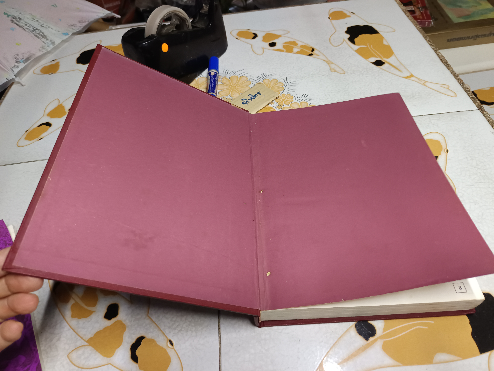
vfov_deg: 56.8
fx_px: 343
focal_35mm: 24
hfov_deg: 71.6
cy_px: 186
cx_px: 247
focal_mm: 5.31
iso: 1097
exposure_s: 1/25
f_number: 1.7
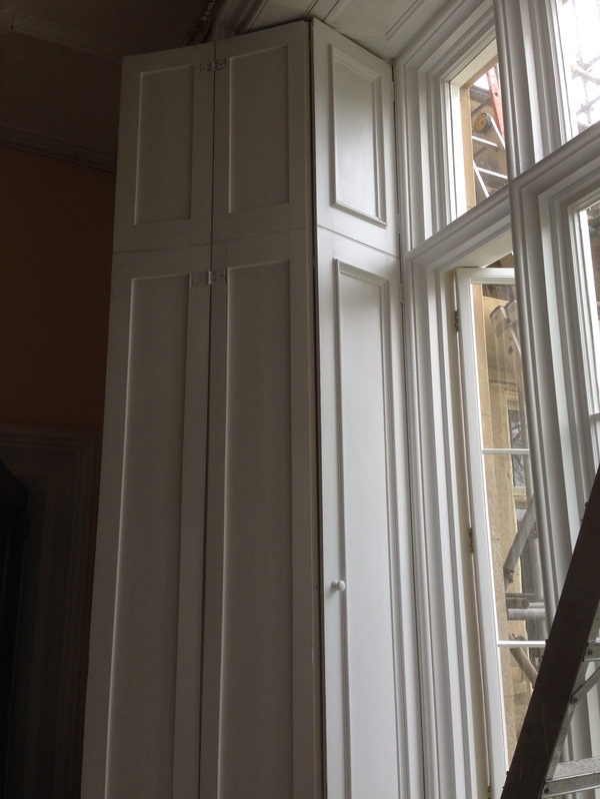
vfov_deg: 55.4
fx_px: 763
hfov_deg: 42.9
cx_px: 300
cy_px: 400
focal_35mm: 33
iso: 50
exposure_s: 1/120
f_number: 2.4
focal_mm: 4.12
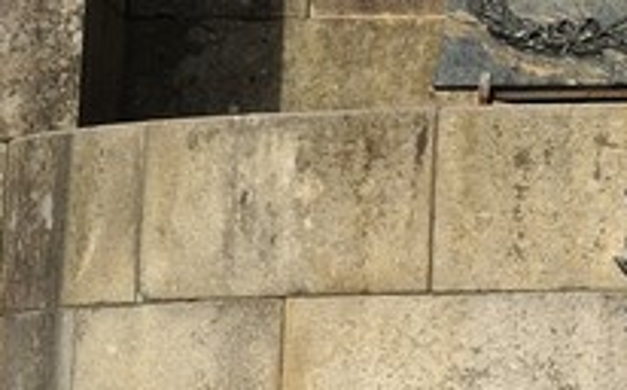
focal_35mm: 444
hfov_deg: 4.6
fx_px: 7575
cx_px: 1698
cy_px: -987
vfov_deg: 2.9
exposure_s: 1/160
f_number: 13
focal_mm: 56
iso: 400
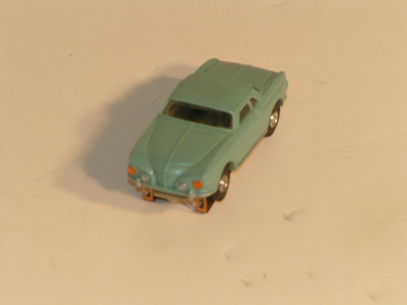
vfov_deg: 5.5
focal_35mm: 271
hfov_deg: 7.3
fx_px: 3186
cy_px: 152
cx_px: 204
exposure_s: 1/100
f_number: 5.6
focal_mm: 41.4
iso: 80
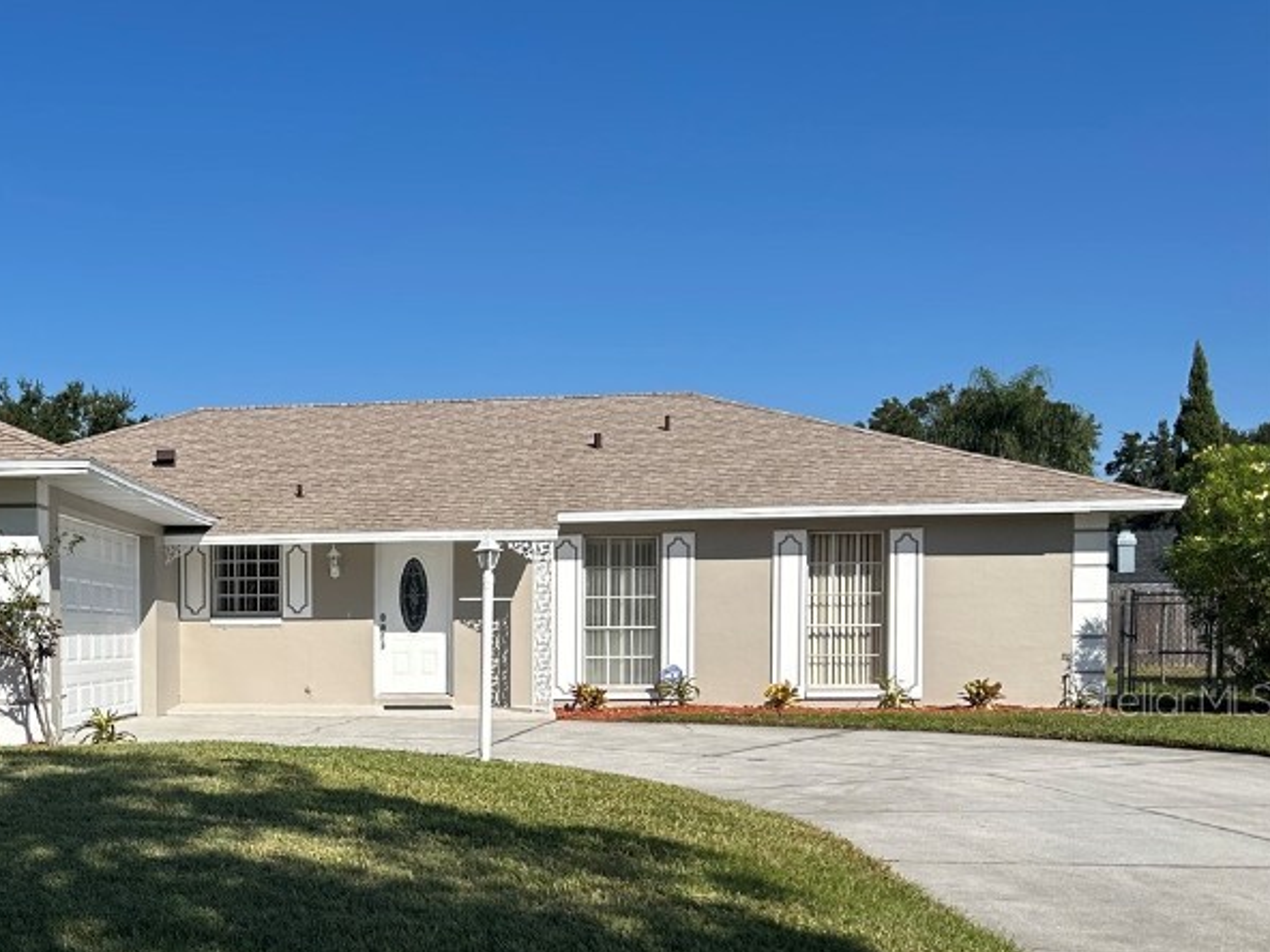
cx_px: 184
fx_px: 1651
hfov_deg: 39.7
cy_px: 699
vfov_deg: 31.7
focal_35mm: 45
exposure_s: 1/6211
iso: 50
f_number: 1.5
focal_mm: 5.7
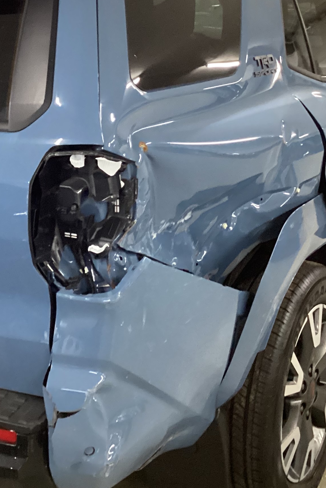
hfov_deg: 21.9
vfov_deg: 32.8
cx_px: 47
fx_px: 829
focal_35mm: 61
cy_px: 189
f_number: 2.4
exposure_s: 1/40
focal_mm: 3.3
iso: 400
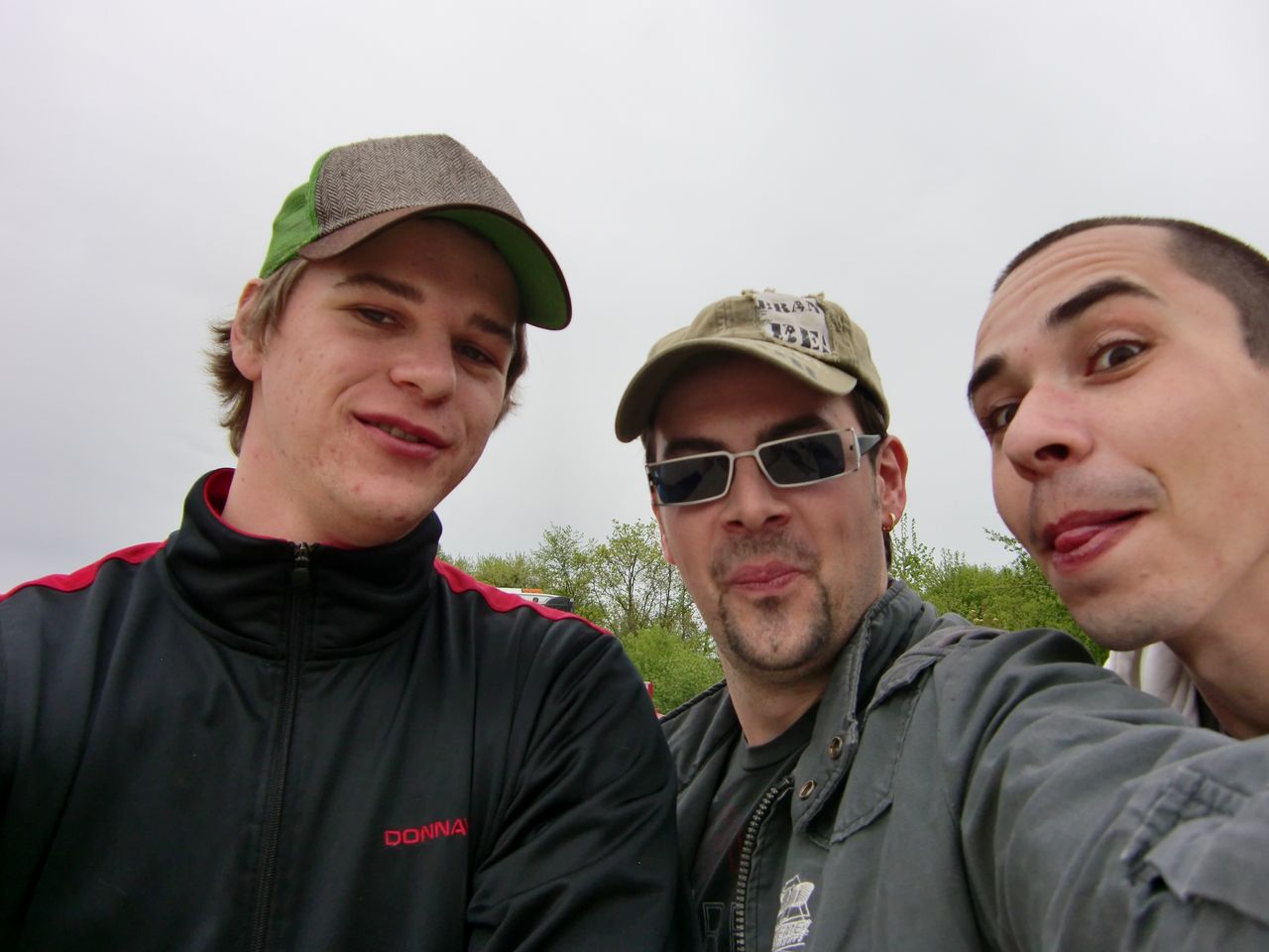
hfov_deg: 63.4
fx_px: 1026
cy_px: 476
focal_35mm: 28
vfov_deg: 49.7
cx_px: 634
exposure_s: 1/800
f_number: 2.6
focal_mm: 4.9
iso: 64
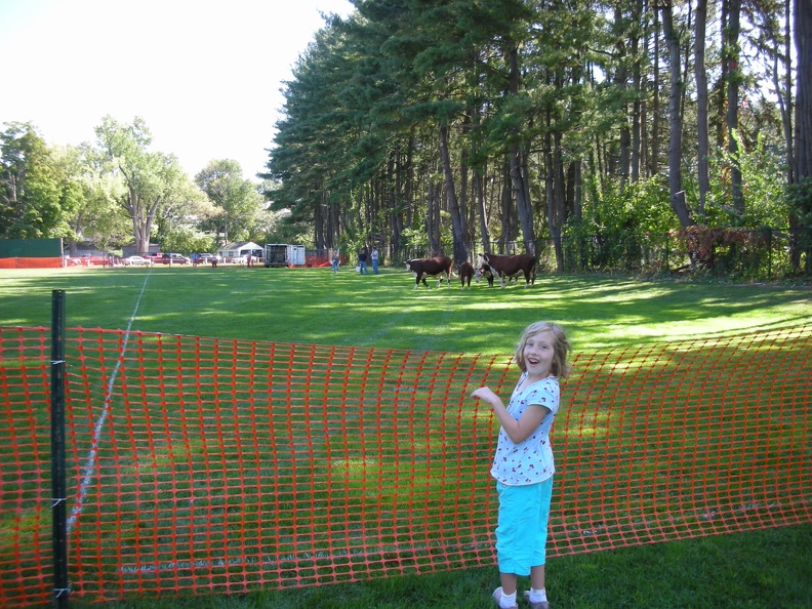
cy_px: 304
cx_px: 406
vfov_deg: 40.7
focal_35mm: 35
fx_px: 821
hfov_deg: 52.6
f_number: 2.8
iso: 50
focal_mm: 5.8
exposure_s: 1/96.3
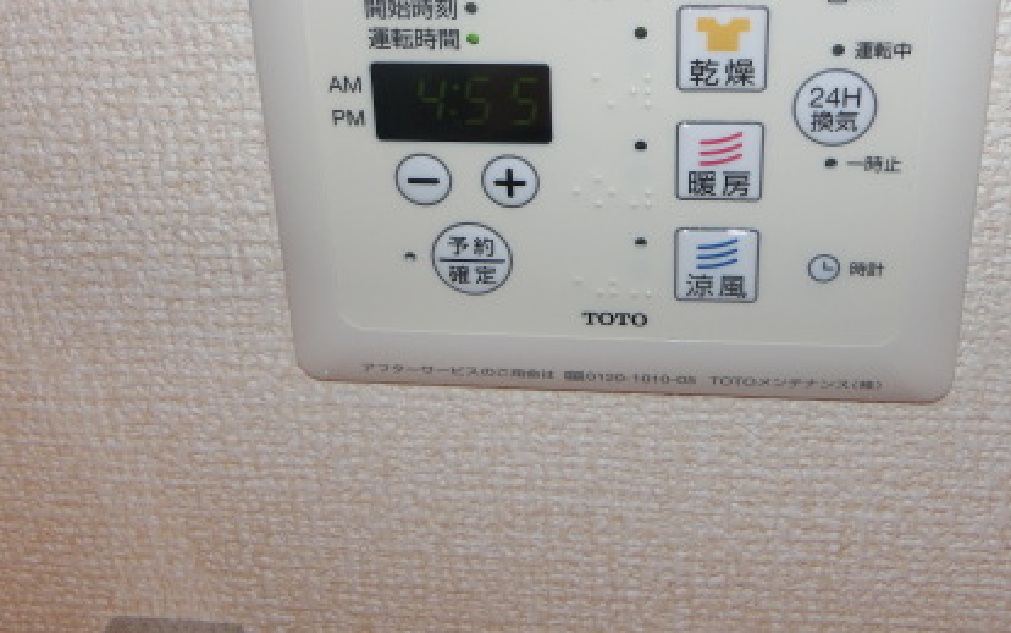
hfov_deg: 48.1
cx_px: 567
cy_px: 132
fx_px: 1130
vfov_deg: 30.6
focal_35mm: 41
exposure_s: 1/40
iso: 80
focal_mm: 4.5
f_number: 3.5
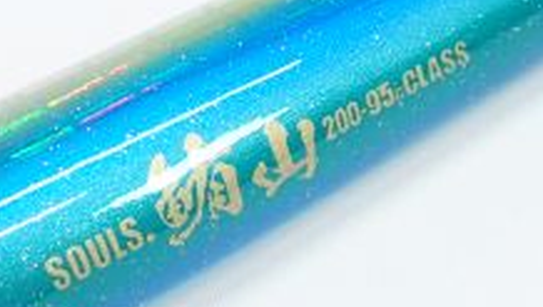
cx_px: 296
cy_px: 150
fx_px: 1556
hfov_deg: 19.8
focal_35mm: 108
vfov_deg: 11.2
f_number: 2.5
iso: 160
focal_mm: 6.37
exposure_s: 1/80
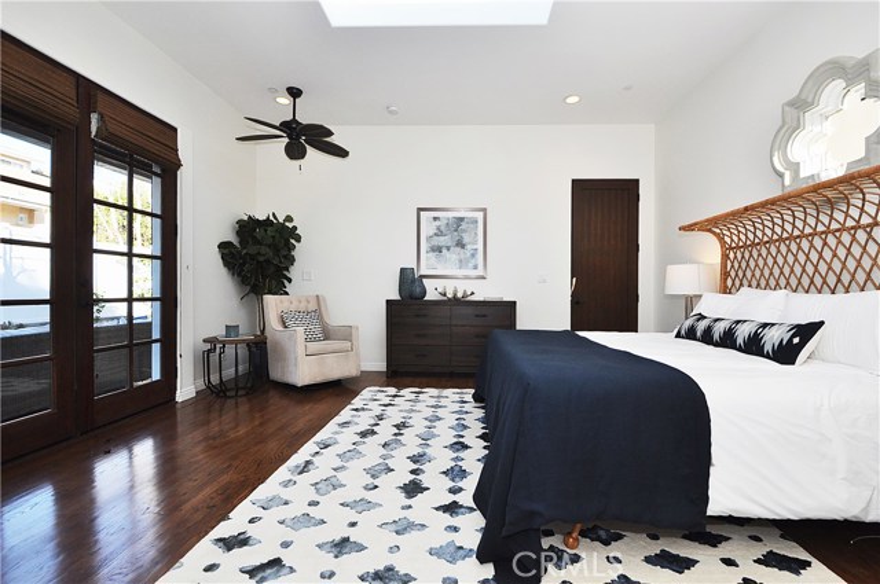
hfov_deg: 100.5
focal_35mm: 15
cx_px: 440
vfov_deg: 77.2
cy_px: 292
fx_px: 366
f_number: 8
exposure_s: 1/200
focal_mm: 10
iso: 320
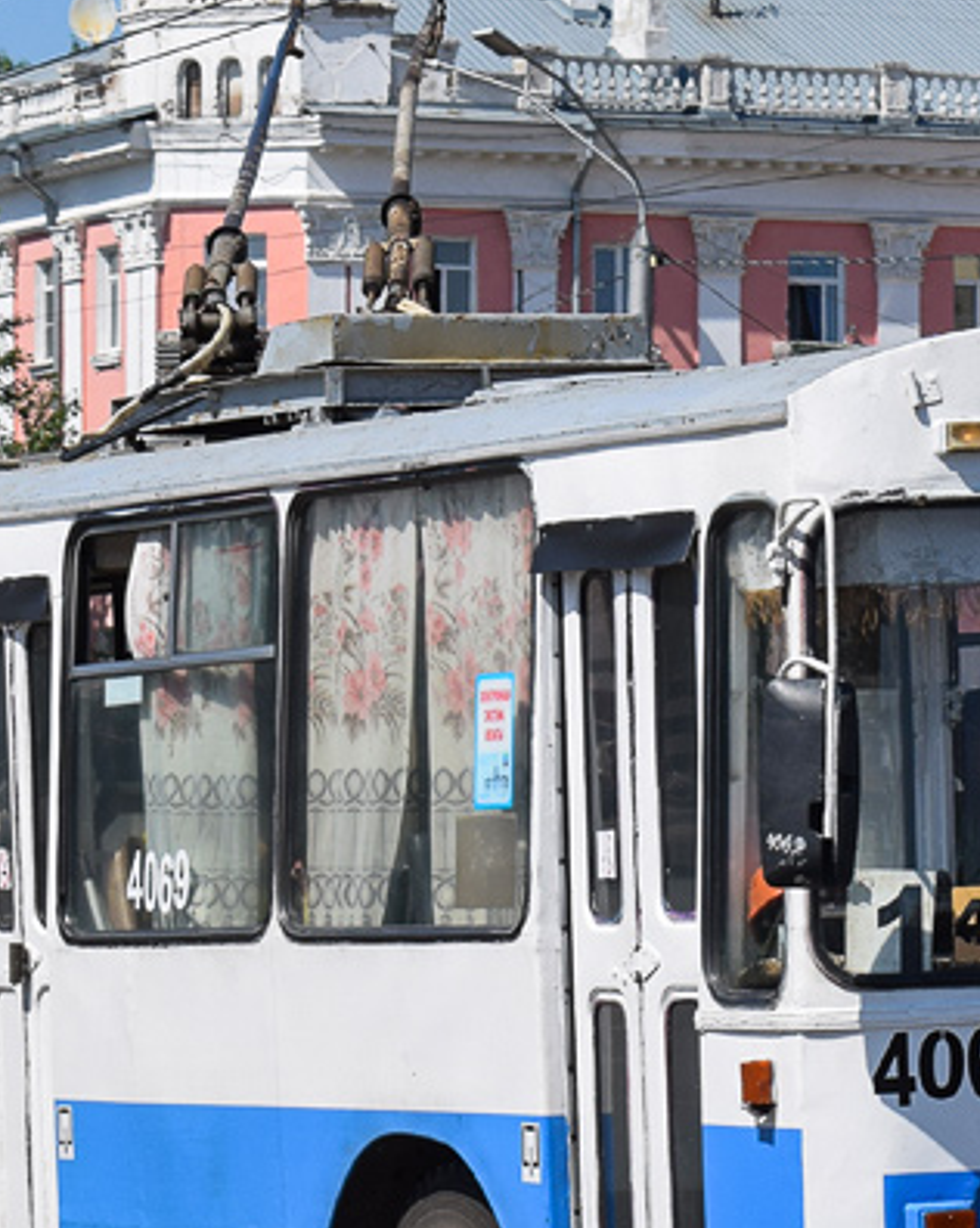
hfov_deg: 7.5
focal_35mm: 205
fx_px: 7444
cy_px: 695
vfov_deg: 9.4
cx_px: 809
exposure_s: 1/500
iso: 200
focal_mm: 48
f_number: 11
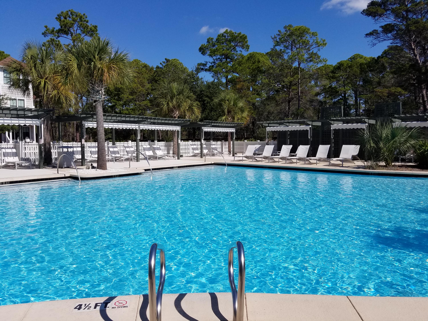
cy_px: 160
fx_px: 321
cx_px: 214
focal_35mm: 26
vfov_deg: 53.1
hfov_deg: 67.3
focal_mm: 4.2
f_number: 1.7
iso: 50
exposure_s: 1/4608
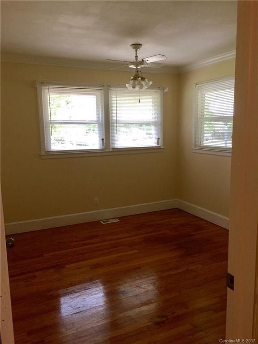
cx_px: 129
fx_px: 288
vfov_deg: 61.7
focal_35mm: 29
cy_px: 172
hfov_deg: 48.2
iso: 50
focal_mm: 4.15
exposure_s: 1/30
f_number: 2.2
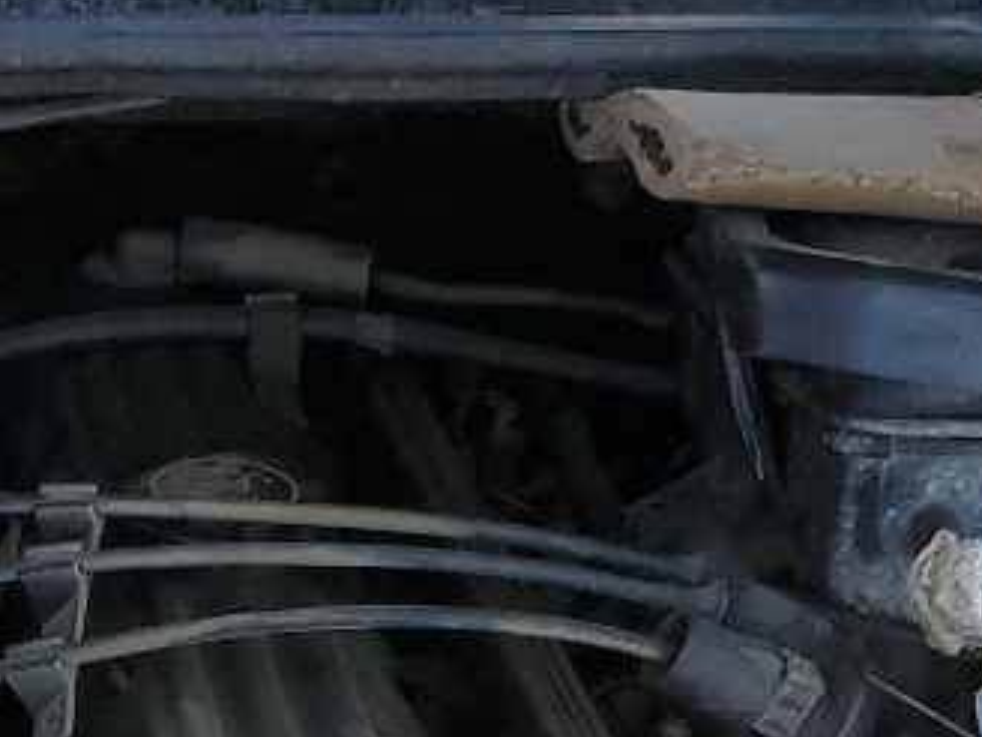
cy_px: 1438
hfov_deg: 15.3
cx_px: 21
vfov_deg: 10.7
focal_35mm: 127
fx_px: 3603
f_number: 1.5
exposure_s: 1/1111
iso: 50
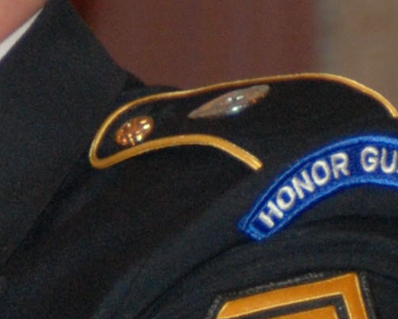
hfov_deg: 2.3
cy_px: 396
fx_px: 10024
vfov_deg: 1.8
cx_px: -849
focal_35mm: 851
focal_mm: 78
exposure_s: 1/60
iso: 400
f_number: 4.5
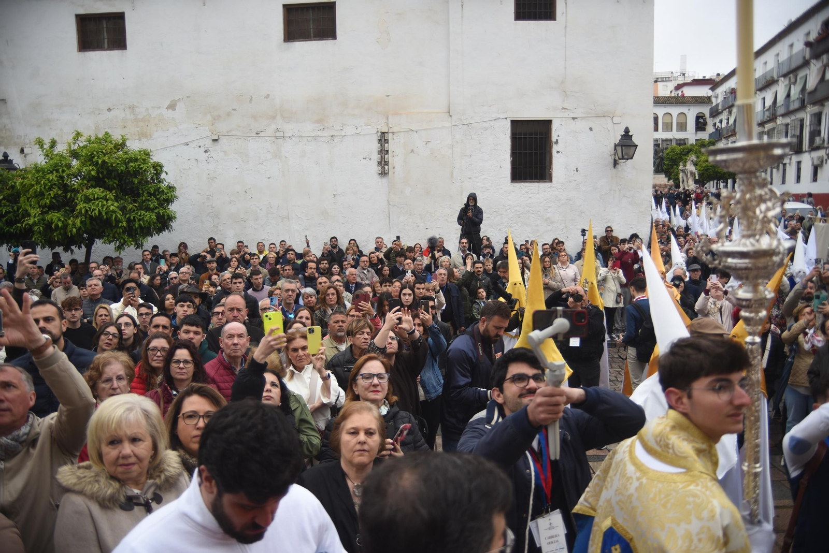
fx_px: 668
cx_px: 414
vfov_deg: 45.0
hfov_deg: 63.6
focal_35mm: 29
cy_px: 276
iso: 125
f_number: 5
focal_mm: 29
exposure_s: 1/125
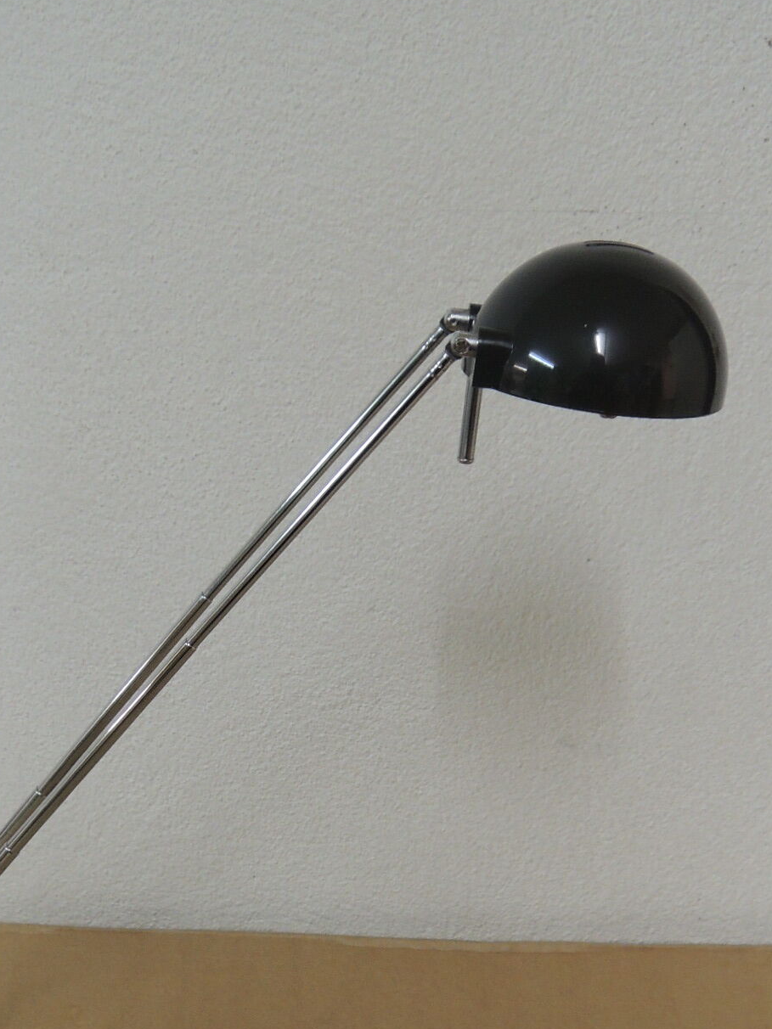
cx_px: 308
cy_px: 734
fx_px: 1338
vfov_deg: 41.2
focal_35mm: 45
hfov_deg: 32.1
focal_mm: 4.3
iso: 250
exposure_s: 1/30
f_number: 2.8
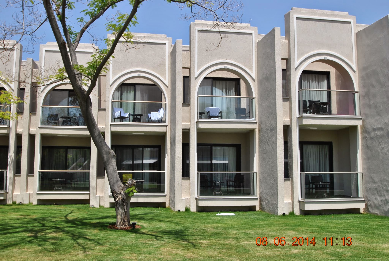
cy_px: 130
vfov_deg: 37.0
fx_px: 389
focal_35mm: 36
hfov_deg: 53.1
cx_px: 194
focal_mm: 24
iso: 100
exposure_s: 1/250
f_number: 8
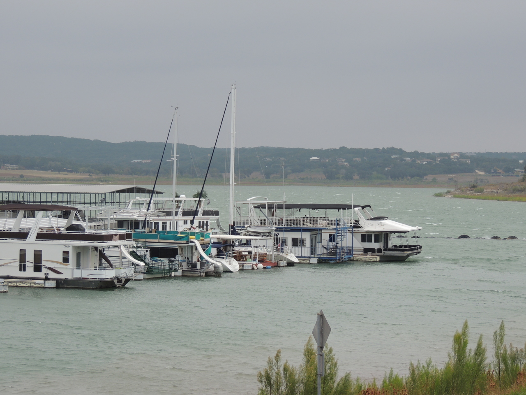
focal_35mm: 120
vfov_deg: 12.3
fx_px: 1823
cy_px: 198
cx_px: 263
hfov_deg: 16.4
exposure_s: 1/320
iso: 100
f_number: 4.2
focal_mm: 21.4
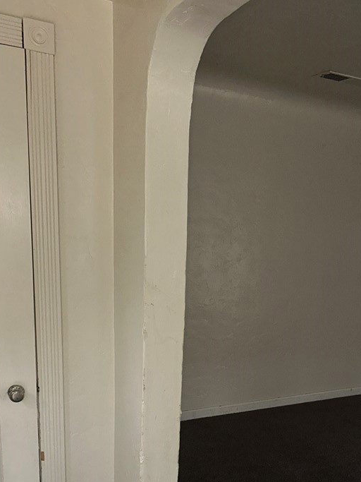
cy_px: 349
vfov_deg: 49.7
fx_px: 501
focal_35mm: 36
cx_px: 261
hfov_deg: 38.8
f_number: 1.78
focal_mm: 6.86
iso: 50
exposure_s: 1/650
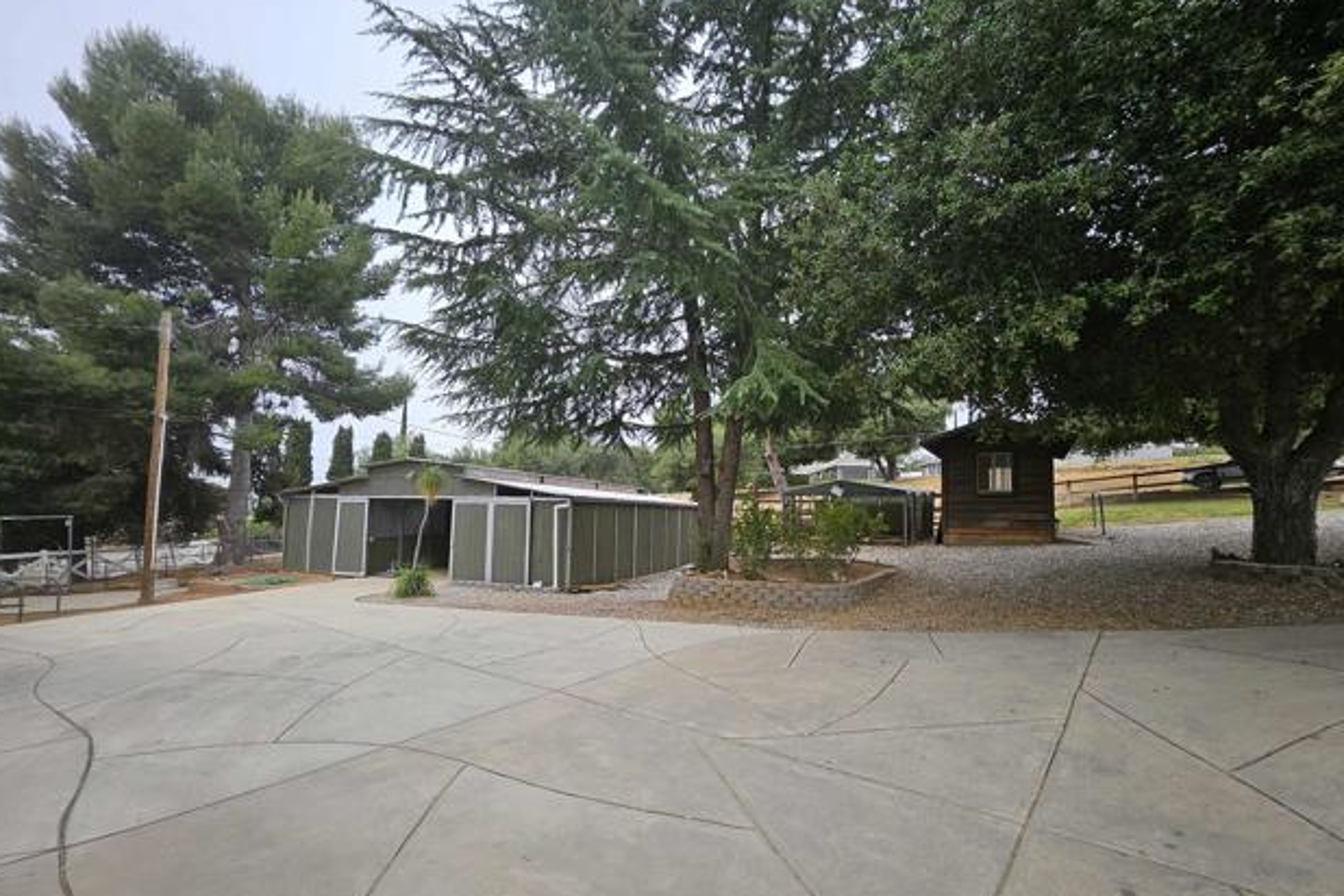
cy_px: 494
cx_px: 683
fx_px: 523
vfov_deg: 81.0
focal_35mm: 14
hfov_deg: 104.2
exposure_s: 1/541
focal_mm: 1.74
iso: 32
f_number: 2.2
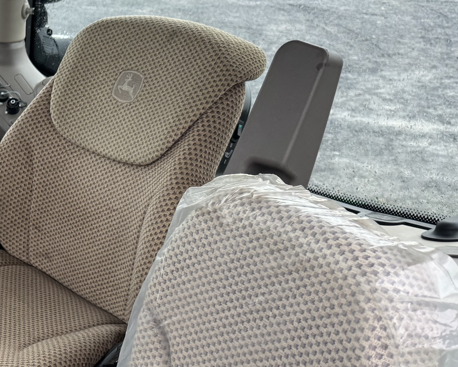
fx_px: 841
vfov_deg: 24.2
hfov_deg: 26.8
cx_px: -98
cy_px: 296
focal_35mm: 62
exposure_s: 1/121
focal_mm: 6.76
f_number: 1.78
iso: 200
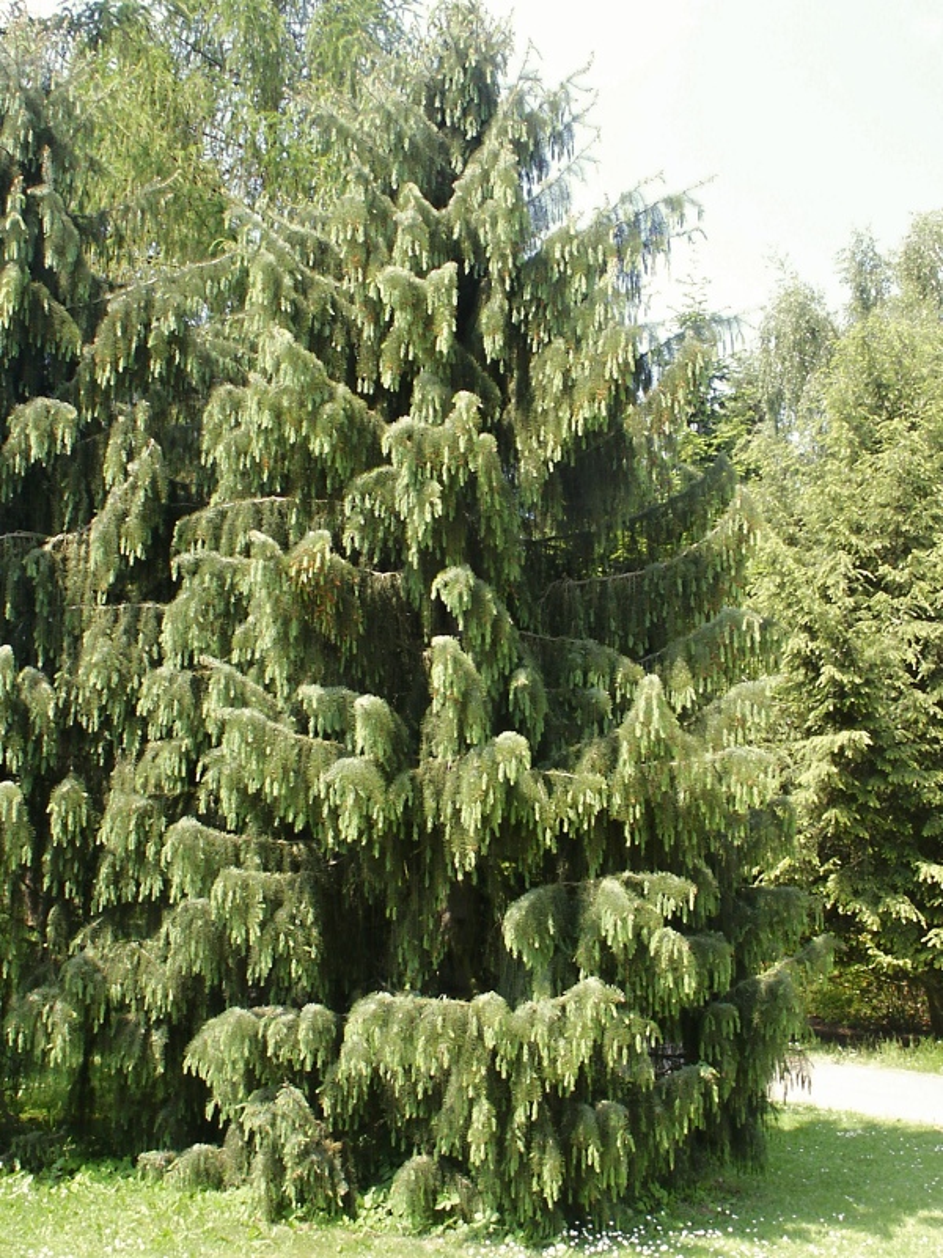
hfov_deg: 40.7
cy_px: 629
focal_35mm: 35
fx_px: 1271
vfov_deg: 52.6
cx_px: 472
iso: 64
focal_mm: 7.2
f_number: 6.7
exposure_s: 1/60
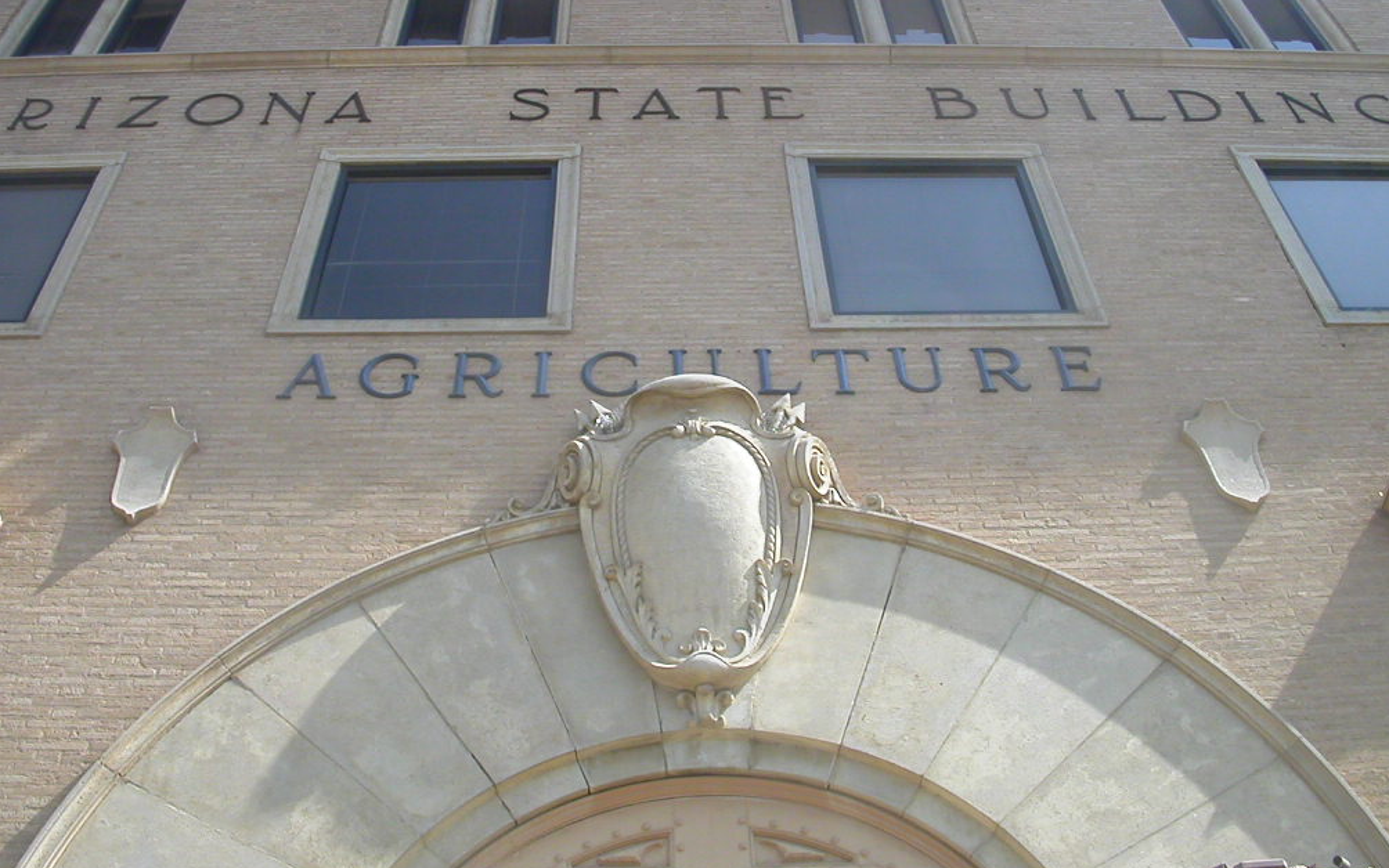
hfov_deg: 49.3
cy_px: 387
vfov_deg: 32.0
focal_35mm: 40
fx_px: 1515
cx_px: 685
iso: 100
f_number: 4.5
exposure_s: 1/342
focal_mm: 5.6
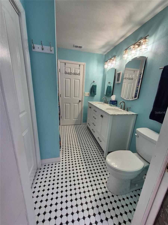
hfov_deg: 89.9
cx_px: 84
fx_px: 84
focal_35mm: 13
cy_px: 112
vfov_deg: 106.2
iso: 100
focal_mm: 1.74
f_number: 2.2
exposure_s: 1/60
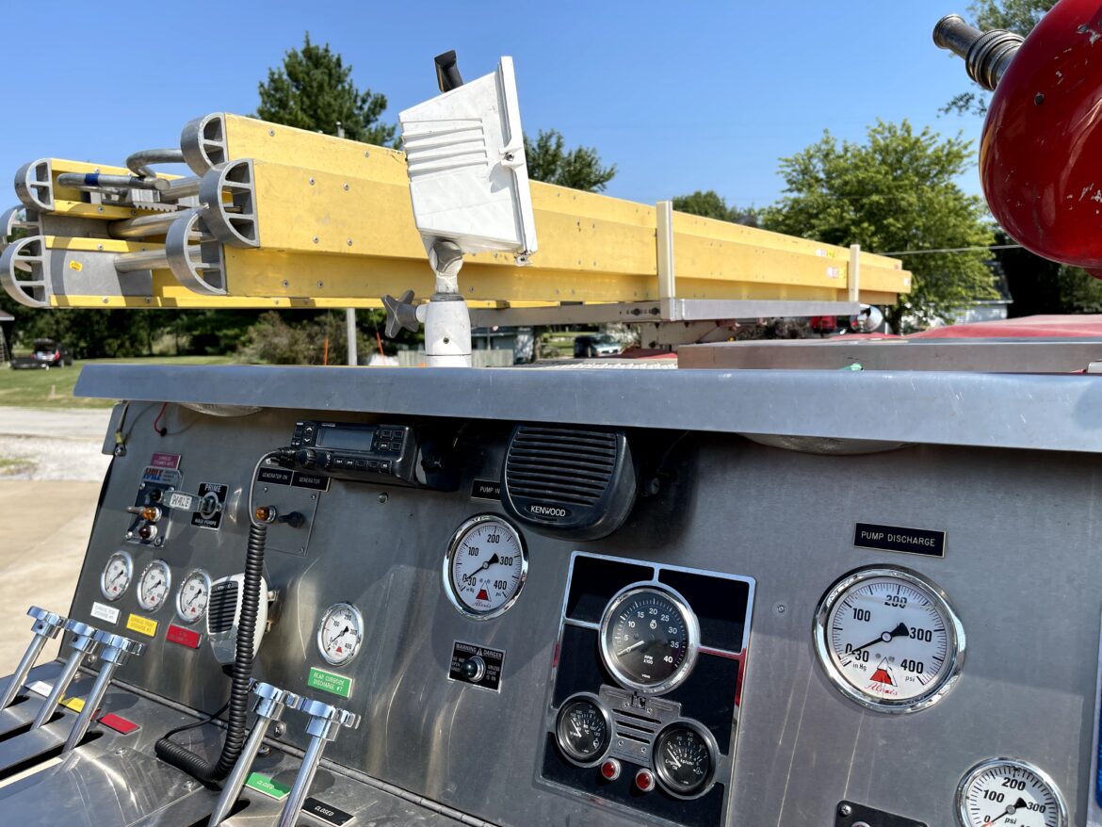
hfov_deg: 67.3
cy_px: 414
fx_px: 828
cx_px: 551
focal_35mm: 26
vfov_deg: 53.1
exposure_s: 1/3257
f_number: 1.6
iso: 32
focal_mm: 5.1
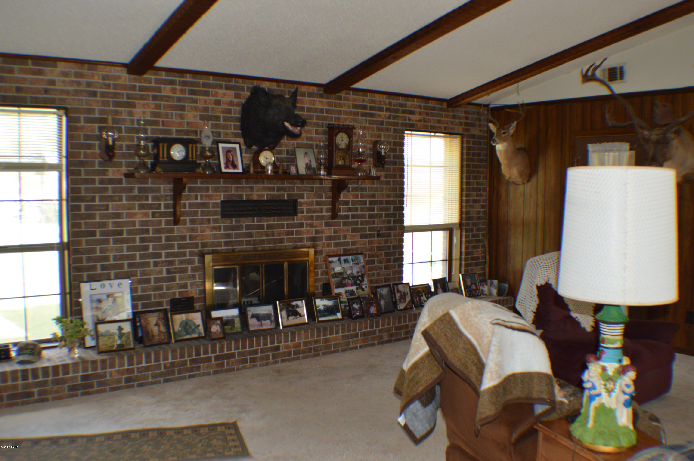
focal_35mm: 39
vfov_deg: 34.1
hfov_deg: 49.6
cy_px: 230
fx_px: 751
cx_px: 347
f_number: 4.2
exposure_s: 1/60
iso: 400
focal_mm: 26
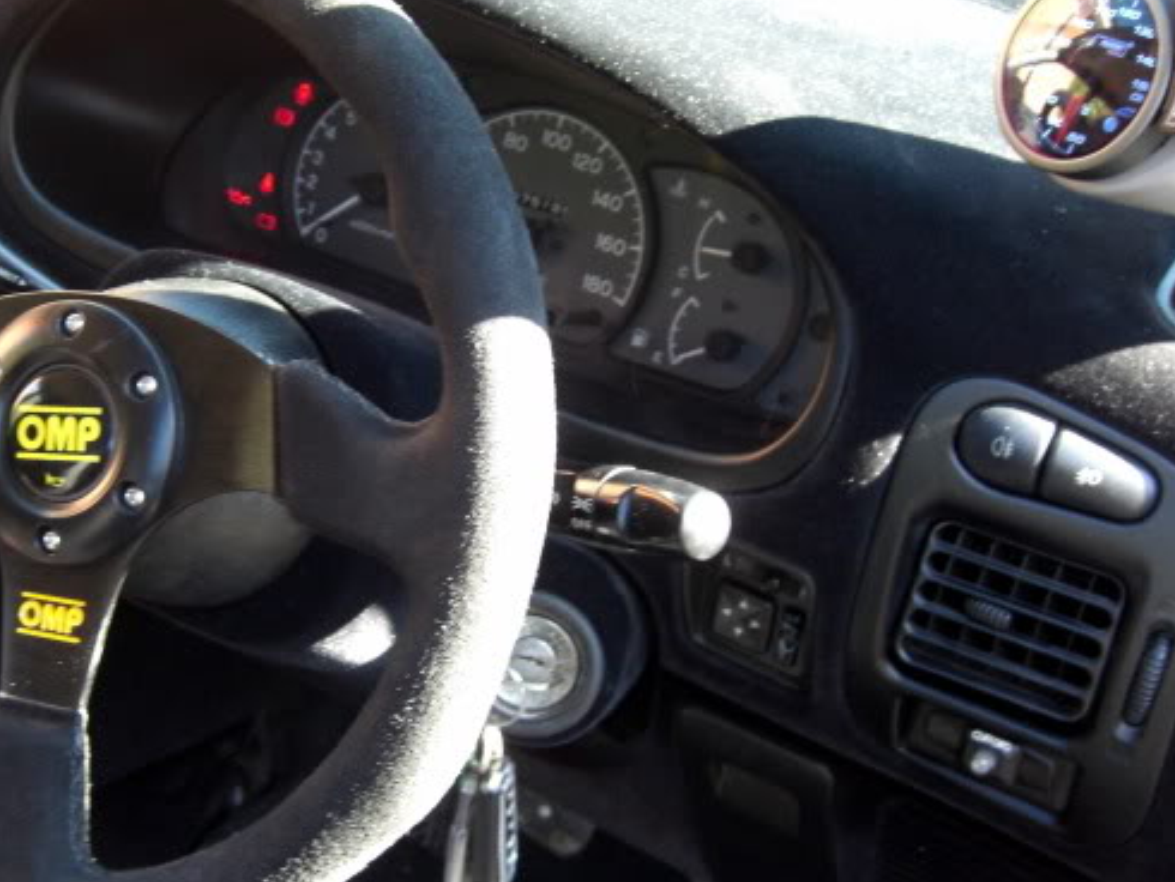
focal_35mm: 62
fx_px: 2106
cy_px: 470
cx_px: 338
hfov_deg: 30.8
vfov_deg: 23.7
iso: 200
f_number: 2.8
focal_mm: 7.9
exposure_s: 1/40
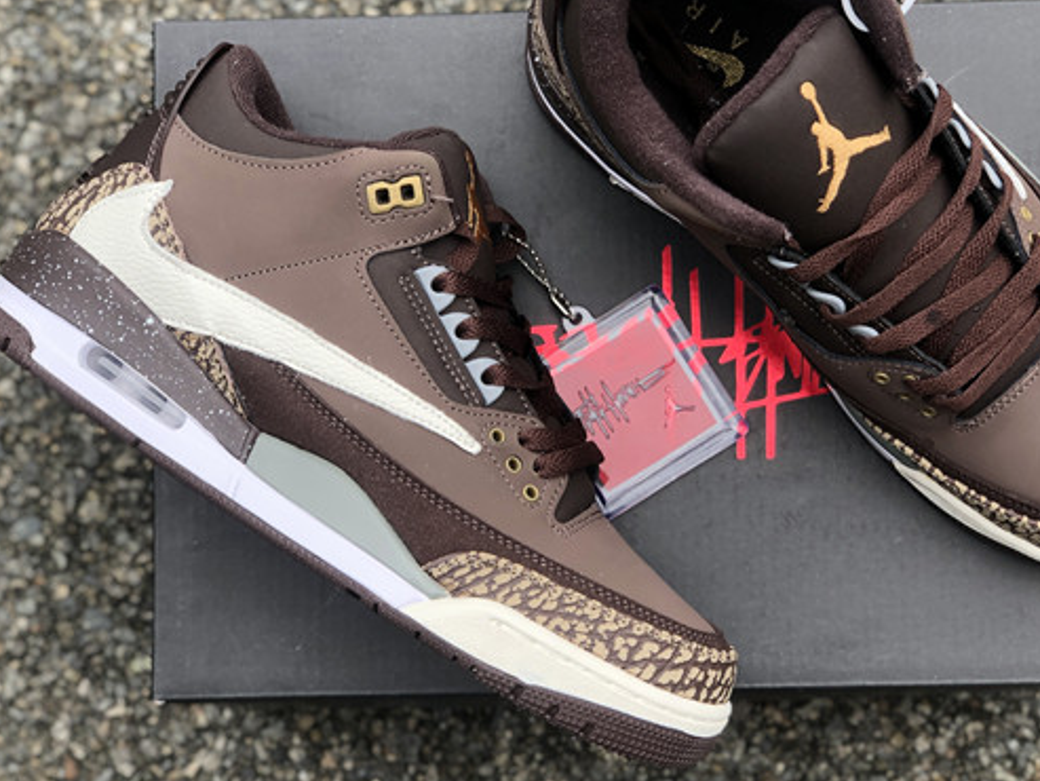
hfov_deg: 25.0
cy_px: 360
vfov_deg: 18.9
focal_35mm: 78
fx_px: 2344
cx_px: 601
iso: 16
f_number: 2.4
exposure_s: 1/180
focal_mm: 6
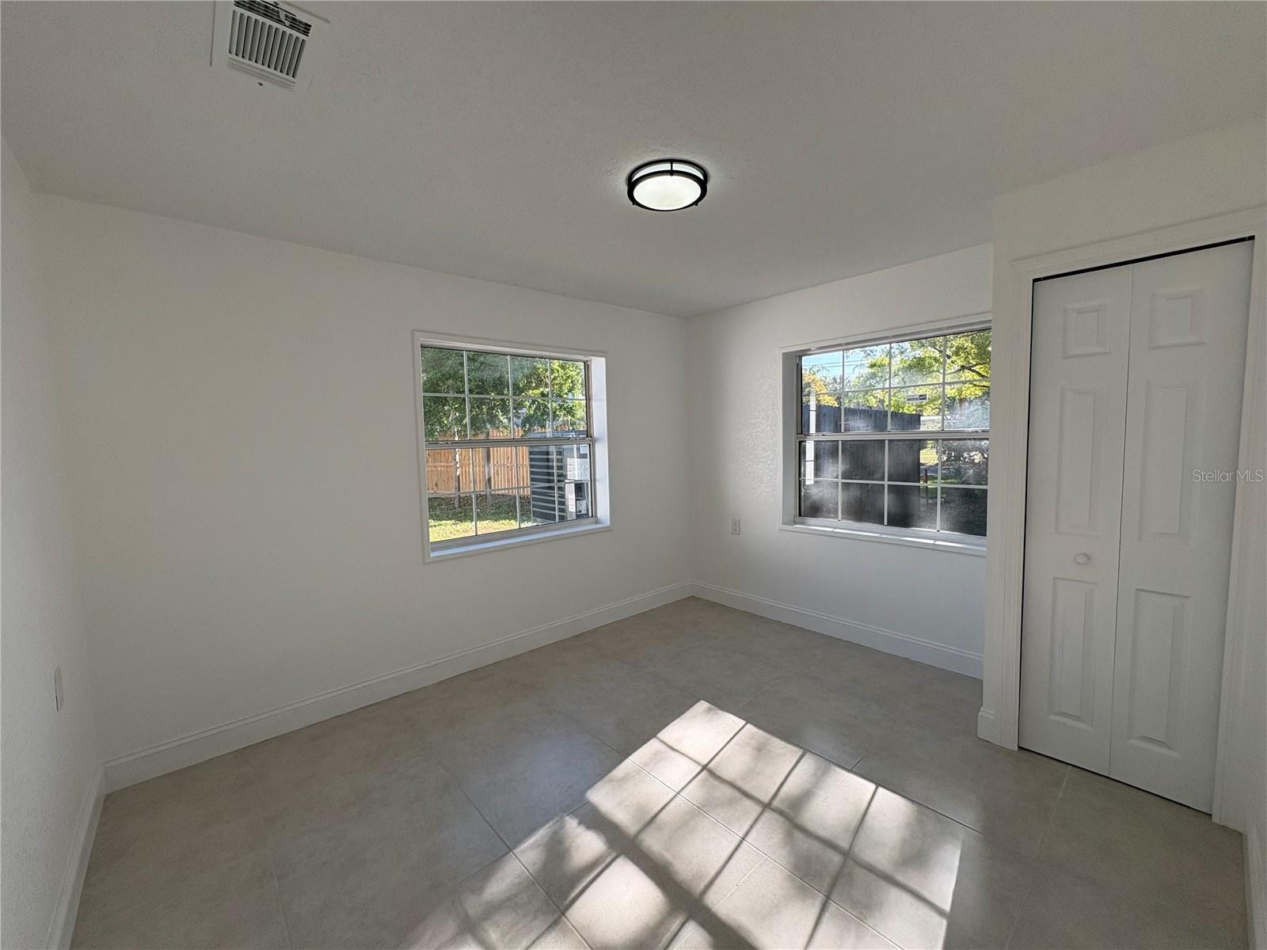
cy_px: 475
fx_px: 512
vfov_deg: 85.7
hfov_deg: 102.1
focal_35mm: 14
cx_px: 634
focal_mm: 2.22
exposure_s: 1/318
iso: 50
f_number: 2.2
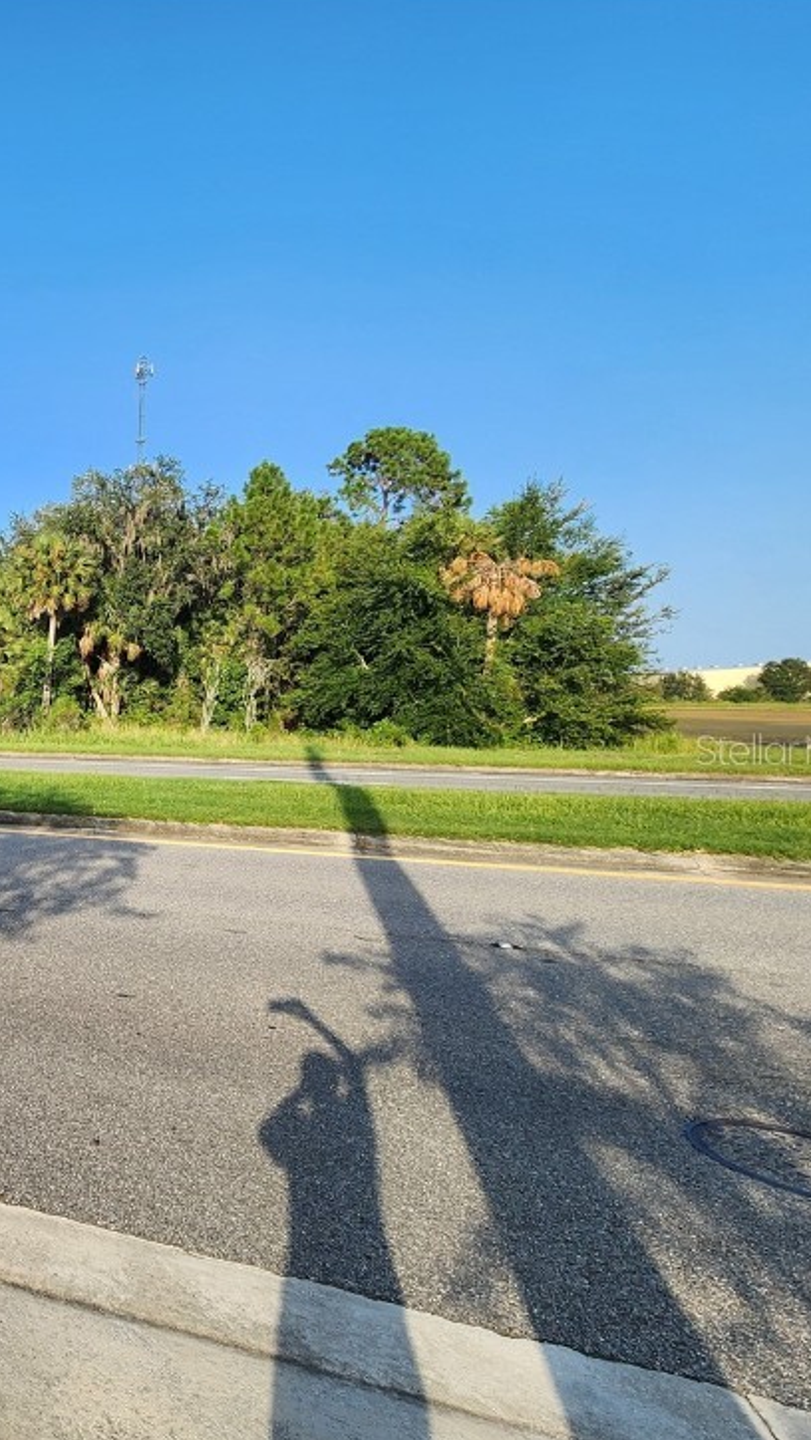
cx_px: -135
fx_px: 764
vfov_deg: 86.6
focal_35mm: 20
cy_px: 749
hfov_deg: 41.0
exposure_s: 1/857
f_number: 2.2
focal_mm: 2.2
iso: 50
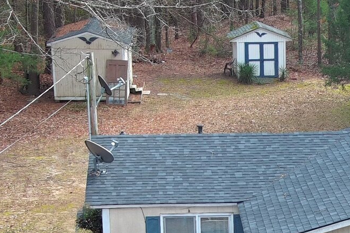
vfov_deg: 10.0
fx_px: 1322
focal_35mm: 136
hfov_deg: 14.7
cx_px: 392
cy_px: 246
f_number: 2.8
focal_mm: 10.57
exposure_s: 1/55.8
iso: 100
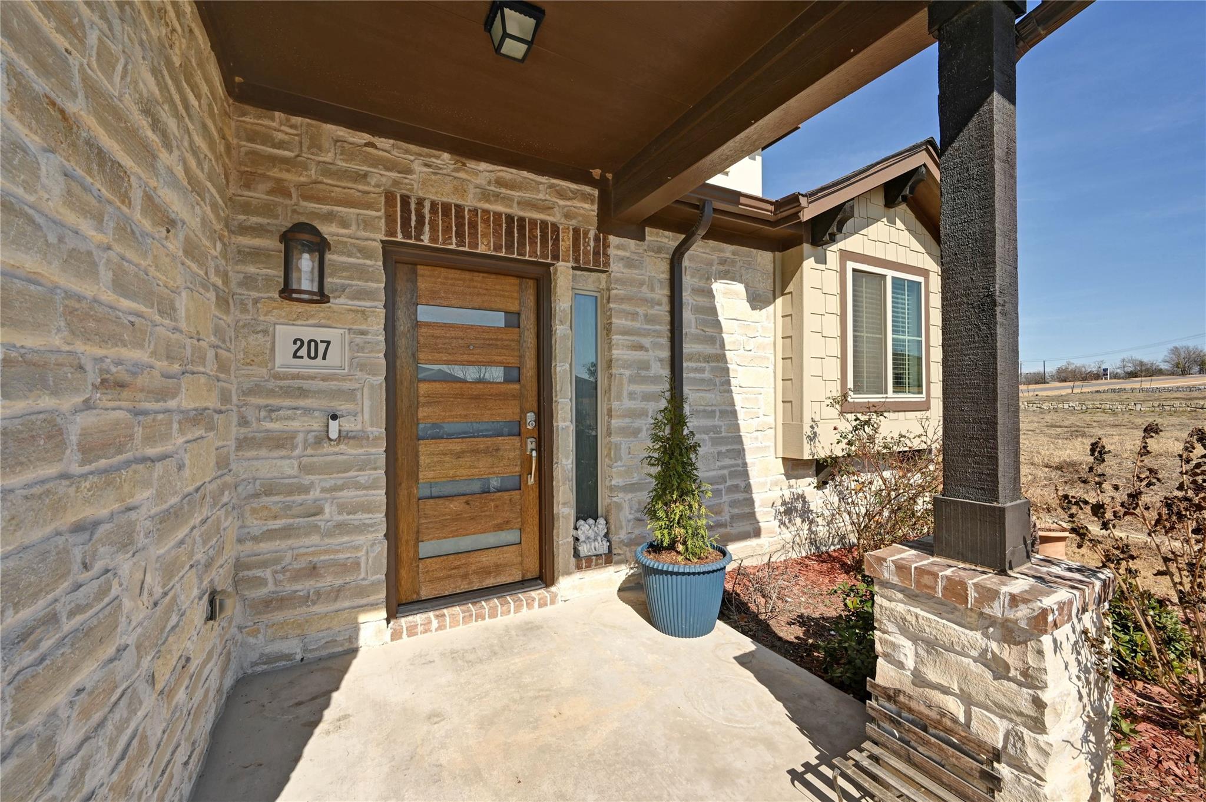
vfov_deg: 81.1
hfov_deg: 104.3
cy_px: 401
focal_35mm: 14
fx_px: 469
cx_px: 603
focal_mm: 14
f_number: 14
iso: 200
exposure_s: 1/160
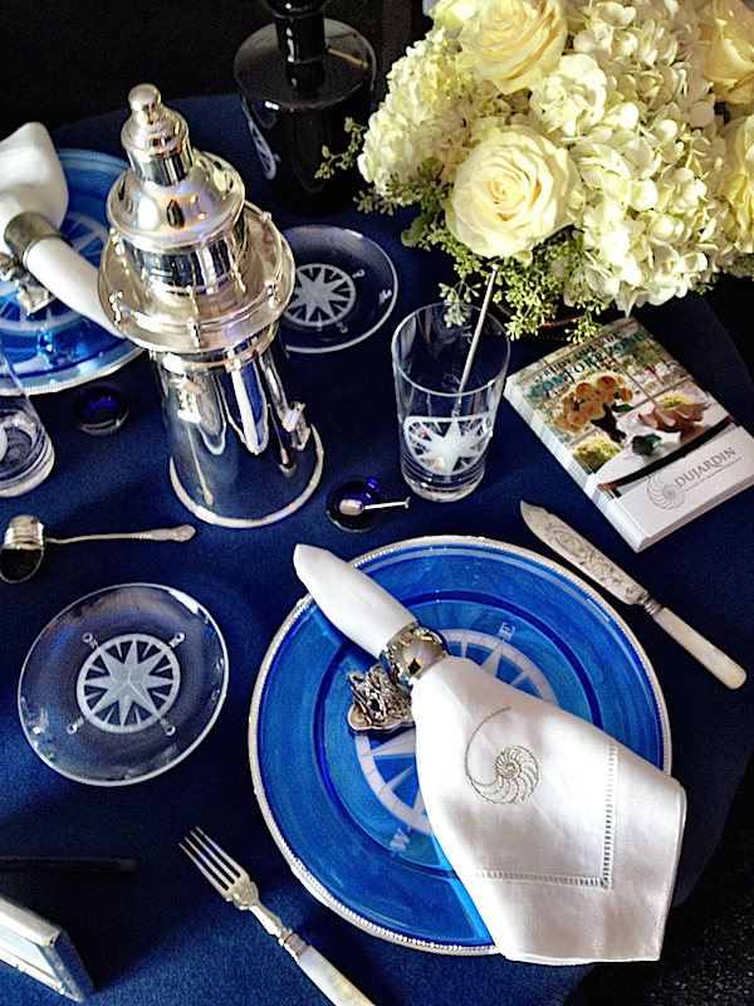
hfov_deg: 40.7
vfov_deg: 52.6
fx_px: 1016
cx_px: 377
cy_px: 503
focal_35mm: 35
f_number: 2.4
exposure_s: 1/30
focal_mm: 4.28
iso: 64
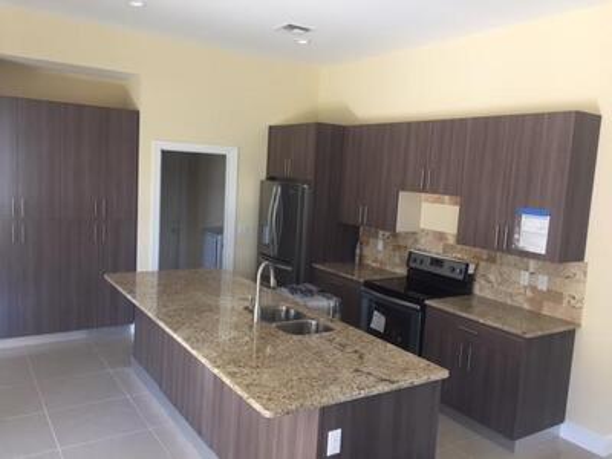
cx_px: 306
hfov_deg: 61.7
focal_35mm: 29
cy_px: 230
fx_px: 513
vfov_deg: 48.2
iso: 64
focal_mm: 4.15
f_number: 2.2
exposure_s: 1/30
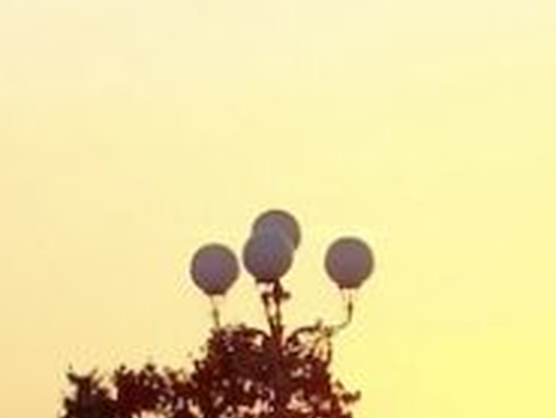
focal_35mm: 245
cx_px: 487
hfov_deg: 8.1
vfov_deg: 6.0
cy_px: 707
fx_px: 3938
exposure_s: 1/485
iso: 50
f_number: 1.8
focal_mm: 3.95
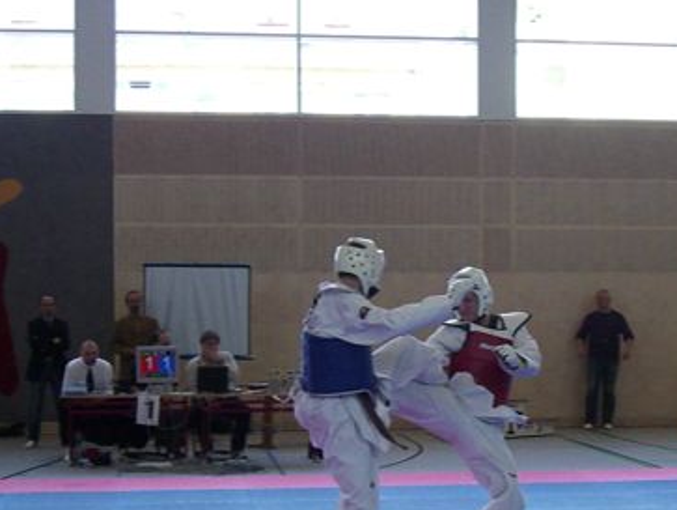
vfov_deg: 18.1
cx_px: 459
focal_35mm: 81
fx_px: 1586
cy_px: 381
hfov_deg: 24.0
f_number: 3.1
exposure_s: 1/640
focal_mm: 9.5
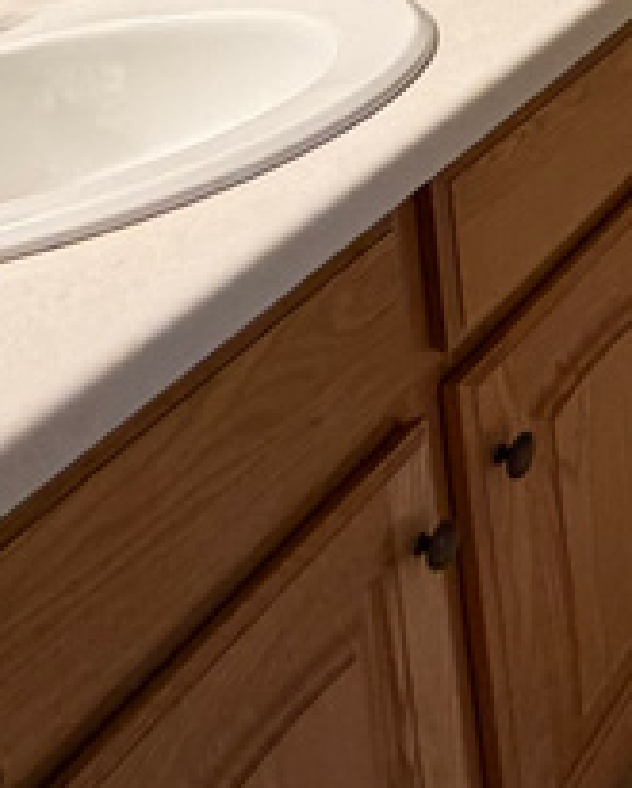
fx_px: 1589
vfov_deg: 22.8
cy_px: -386
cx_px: 1321
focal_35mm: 68
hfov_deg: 16.3
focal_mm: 2.22
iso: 160
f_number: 2.2
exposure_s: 1/60
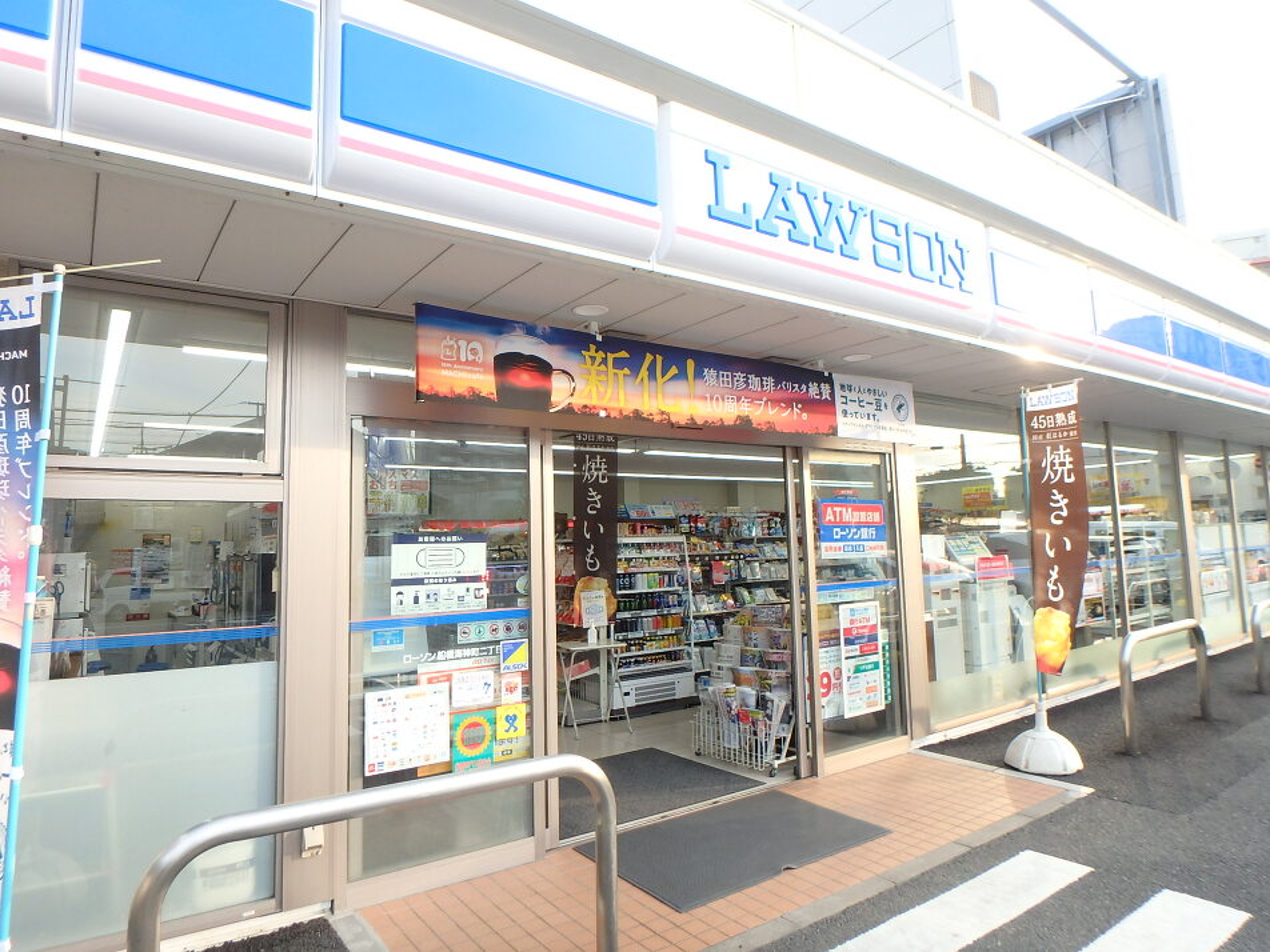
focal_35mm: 21
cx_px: 635
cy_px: 476
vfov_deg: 63.4
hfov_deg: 79.0
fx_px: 770
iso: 125
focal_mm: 3.7
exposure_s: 1/80
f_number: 3.5
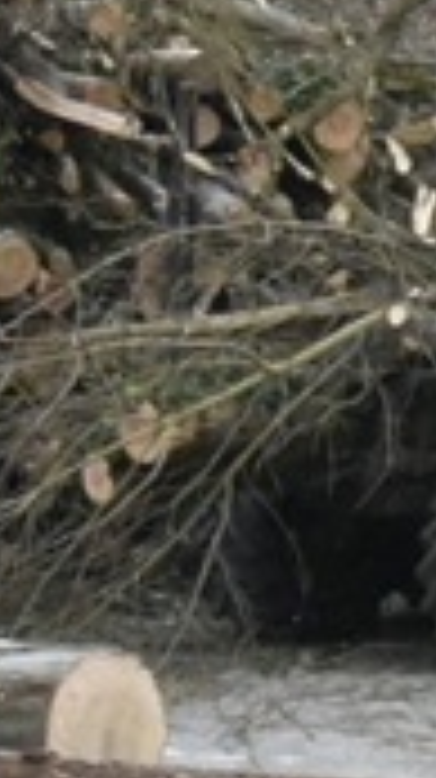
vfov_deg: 5.4
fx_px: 8221
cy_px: 4
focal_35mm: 399
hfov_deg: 3.0
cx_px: 1056
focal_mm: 55
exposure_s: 1/500
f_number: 11
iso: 10000
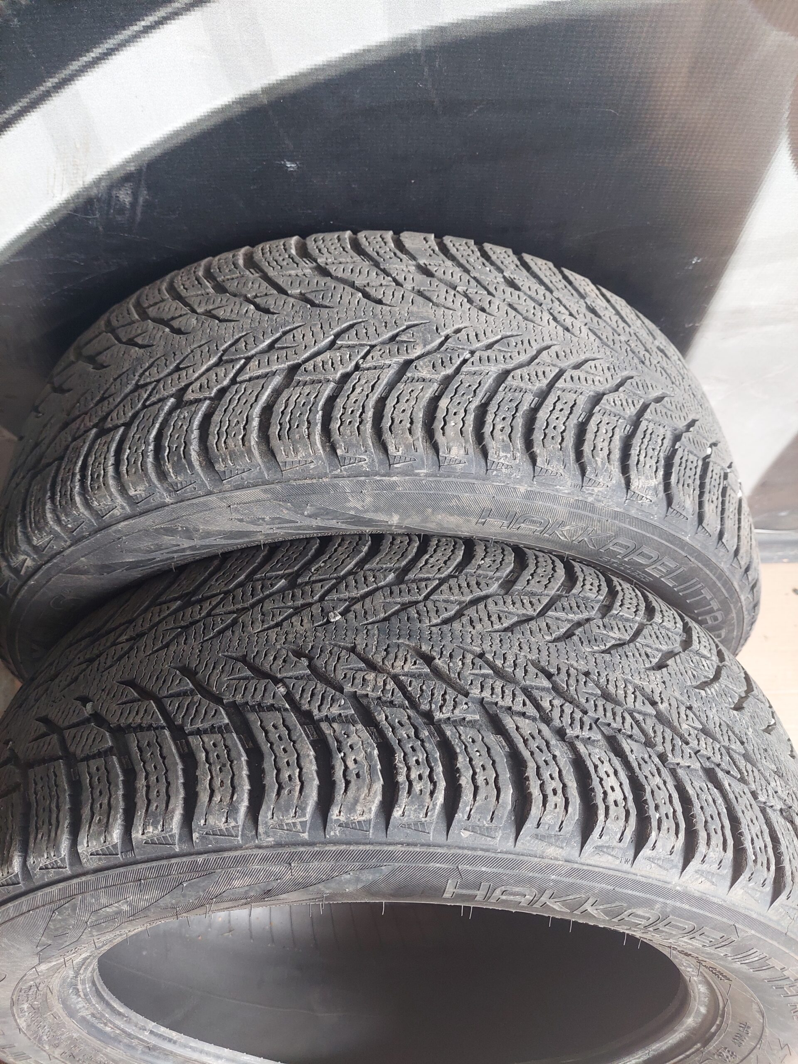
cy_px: 532
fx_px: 738
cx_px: 399
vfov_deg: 71.6
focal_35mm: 24
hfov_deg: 56.8
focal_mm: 5.23
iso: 320
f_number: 1.8
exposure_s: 1/60
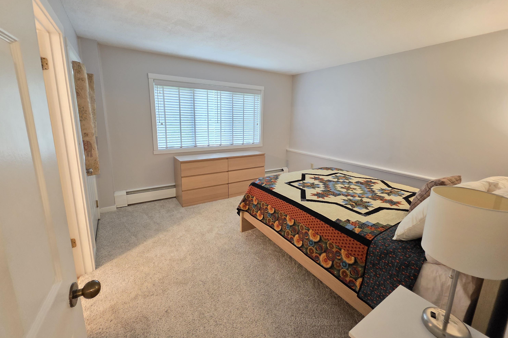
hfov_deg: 104.3
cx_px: 255
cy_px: 160
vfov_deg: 81.1
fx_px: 198
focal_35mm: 14
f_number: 1.9
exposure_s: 1/60
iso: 800
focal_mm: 2.2
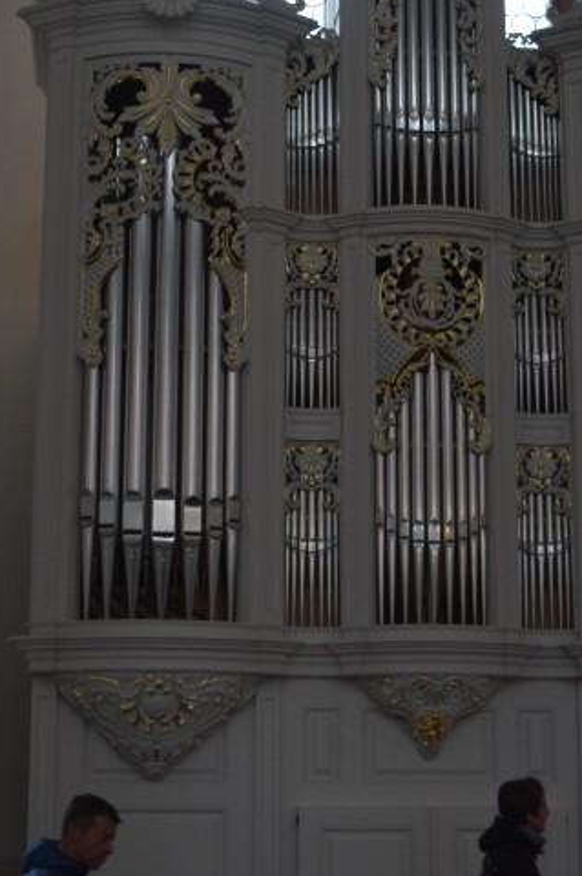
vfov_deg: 25.3
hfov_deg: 17.0
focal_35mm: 80
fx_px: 1946
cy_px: 316
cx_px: 319
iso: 720
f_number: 4
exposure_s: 1/60
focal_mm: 25
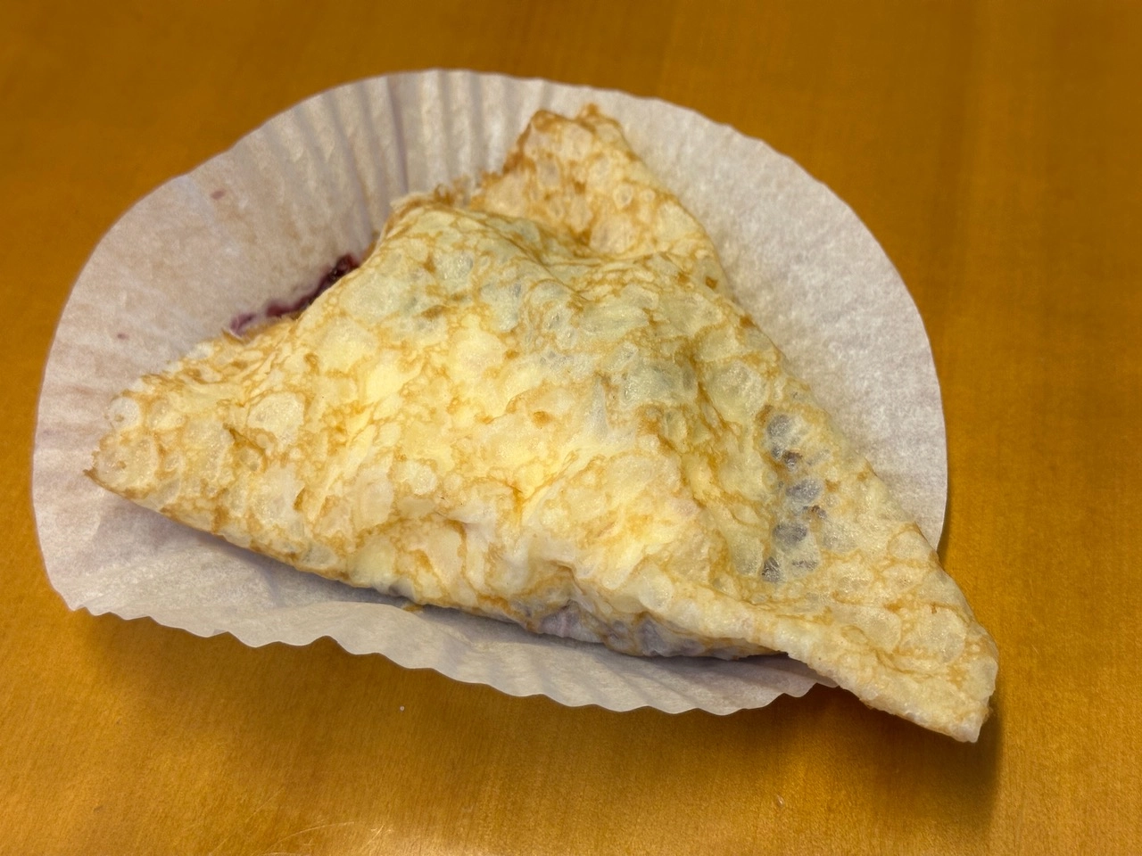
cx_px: 571
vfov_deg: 30.3
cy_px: 428
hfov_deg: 39.7
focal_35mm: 48
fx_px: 1584
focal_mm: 6.9
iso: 100
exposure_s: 1/60
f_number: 1.8
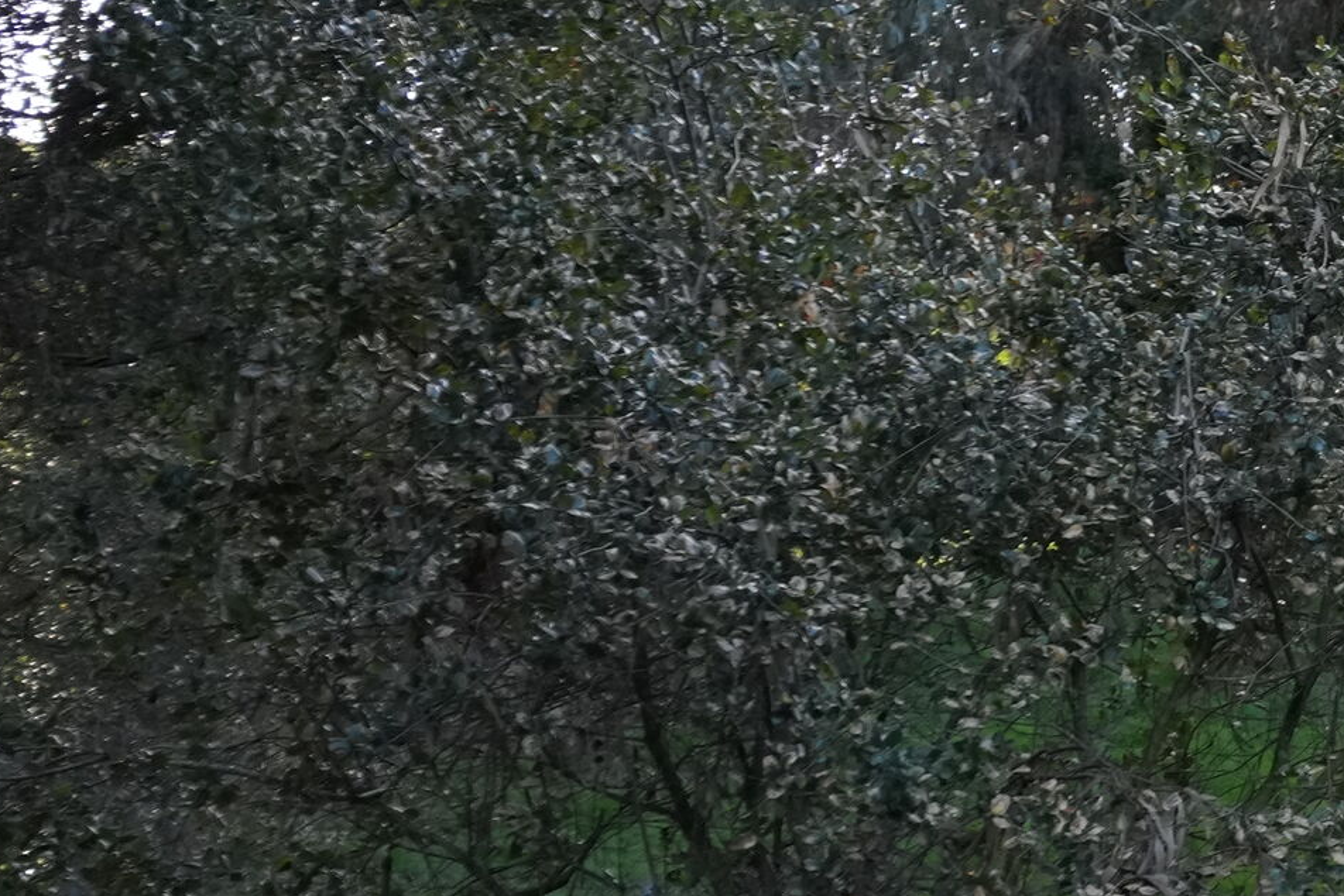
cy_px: 292
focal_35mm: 127
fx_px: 4742
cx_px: 3007
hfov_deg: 13.1
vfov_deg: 10.8
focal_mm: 28
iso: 1250
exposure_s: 1/500
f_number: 4
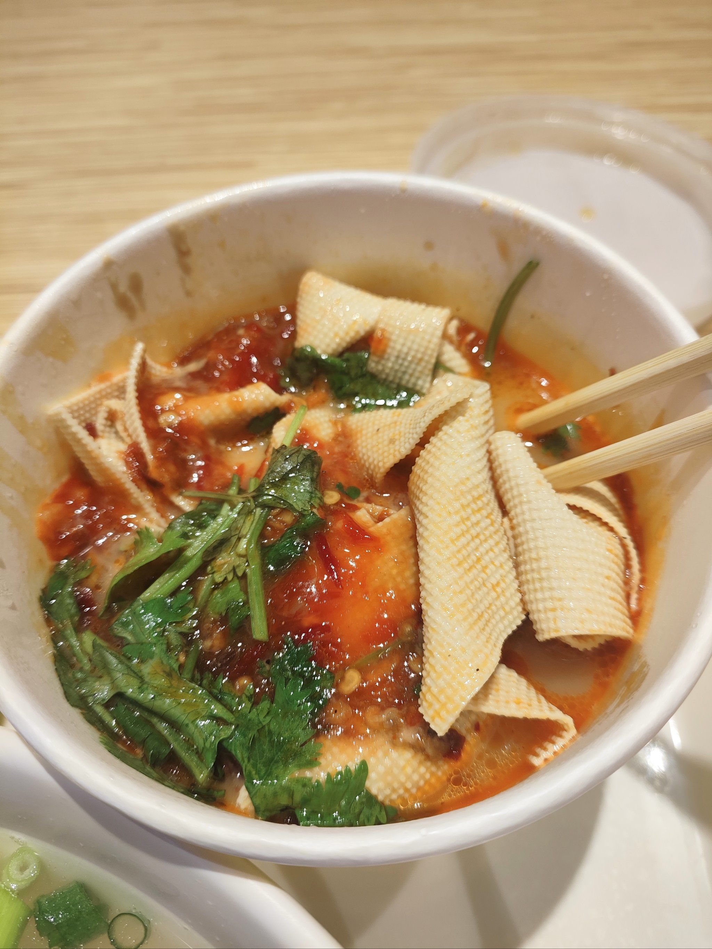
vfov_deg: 69.4
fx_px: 685
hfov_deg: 54.9
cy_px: 474
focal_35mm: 25
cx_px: 356
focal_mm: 4.71
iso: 57
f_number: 1.79
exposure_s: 1/50
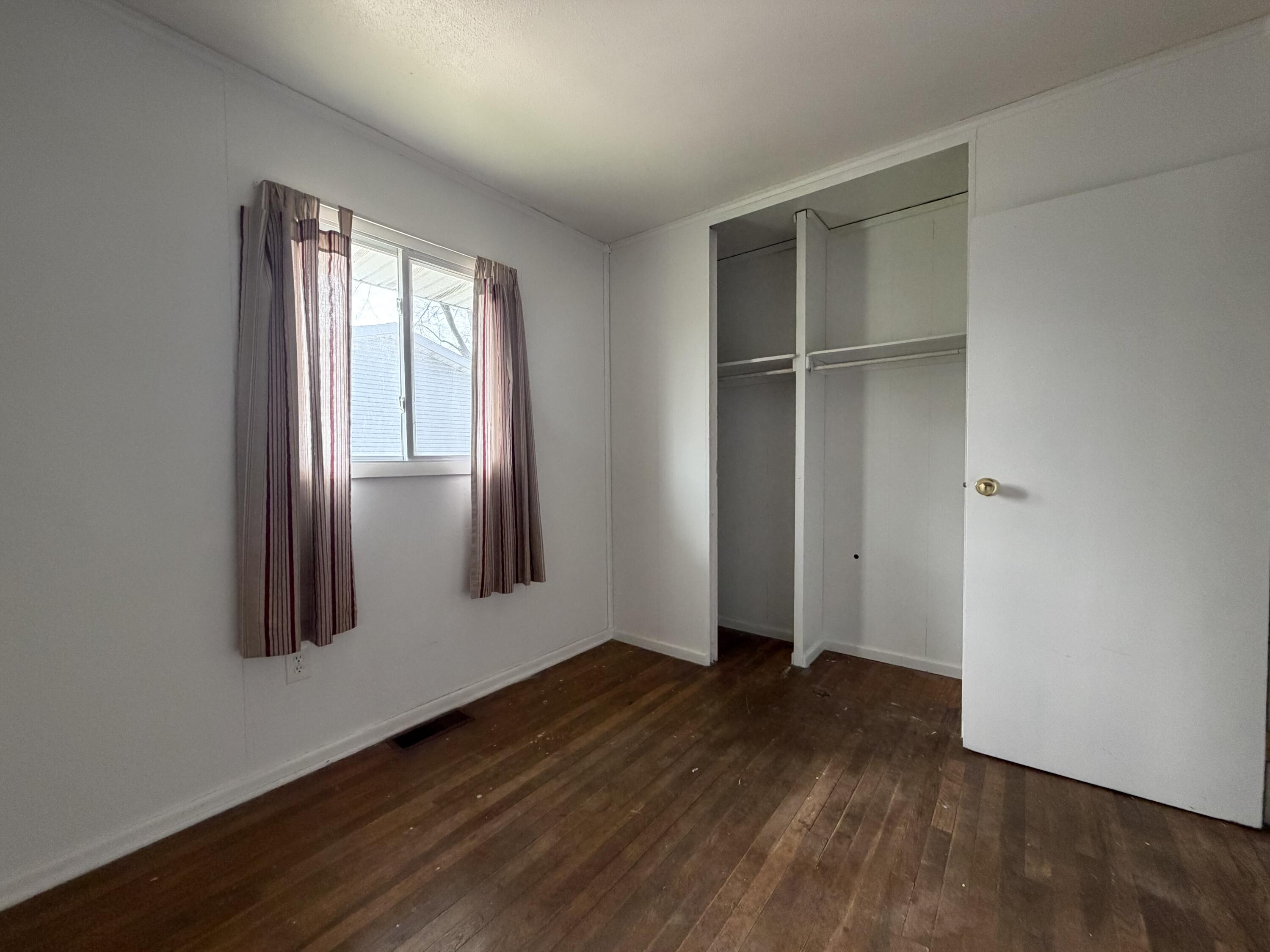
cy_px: 476
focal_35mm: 14
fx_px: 514
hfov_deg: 102.1
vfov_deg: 85.7
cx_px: 635
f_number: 2.2
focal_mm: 2.22
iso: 320
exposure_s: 1/60
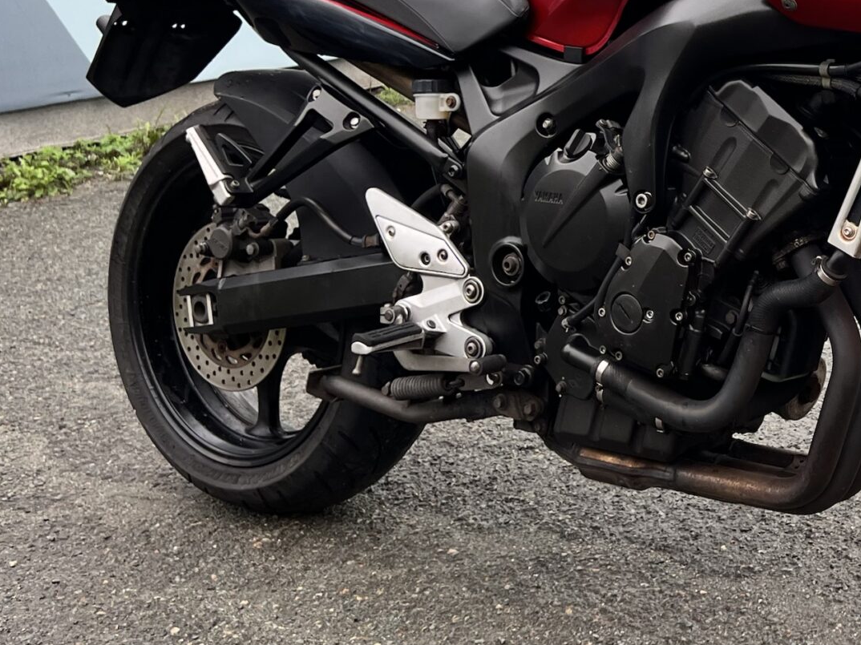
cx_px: 804
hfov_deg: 29.7
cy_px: 114
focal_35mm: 62
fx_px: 1542
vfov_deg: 23.2
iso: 50
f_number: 1.5
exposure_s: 1/486
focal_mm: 5.7
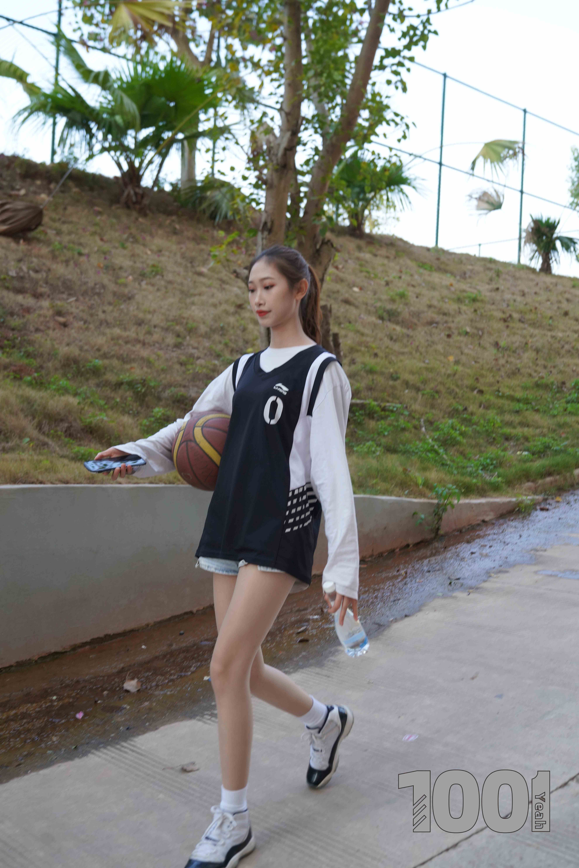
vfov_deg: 49.5
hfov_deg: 34.2
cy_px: 434
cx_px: 290
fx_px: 940
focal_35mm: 39
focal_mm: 39
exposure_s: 1/320
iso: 640
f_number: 5
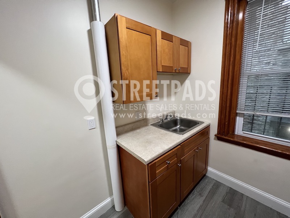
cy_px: 109
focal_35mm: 13
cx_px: 145
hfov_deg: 106.2
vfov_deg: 89.9
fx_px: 109
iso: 200
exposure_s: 1/60
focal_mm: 1.57
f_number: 1.8
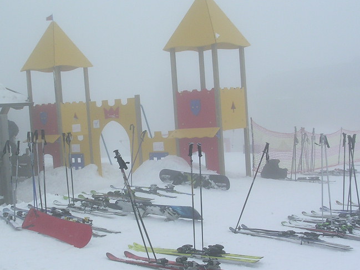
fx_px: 624
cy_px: 158
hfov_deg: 32.2
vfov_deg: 24.4
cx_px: 160
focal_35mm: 60
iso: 100
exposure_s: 1/344
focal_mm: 5.8
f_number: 5.6
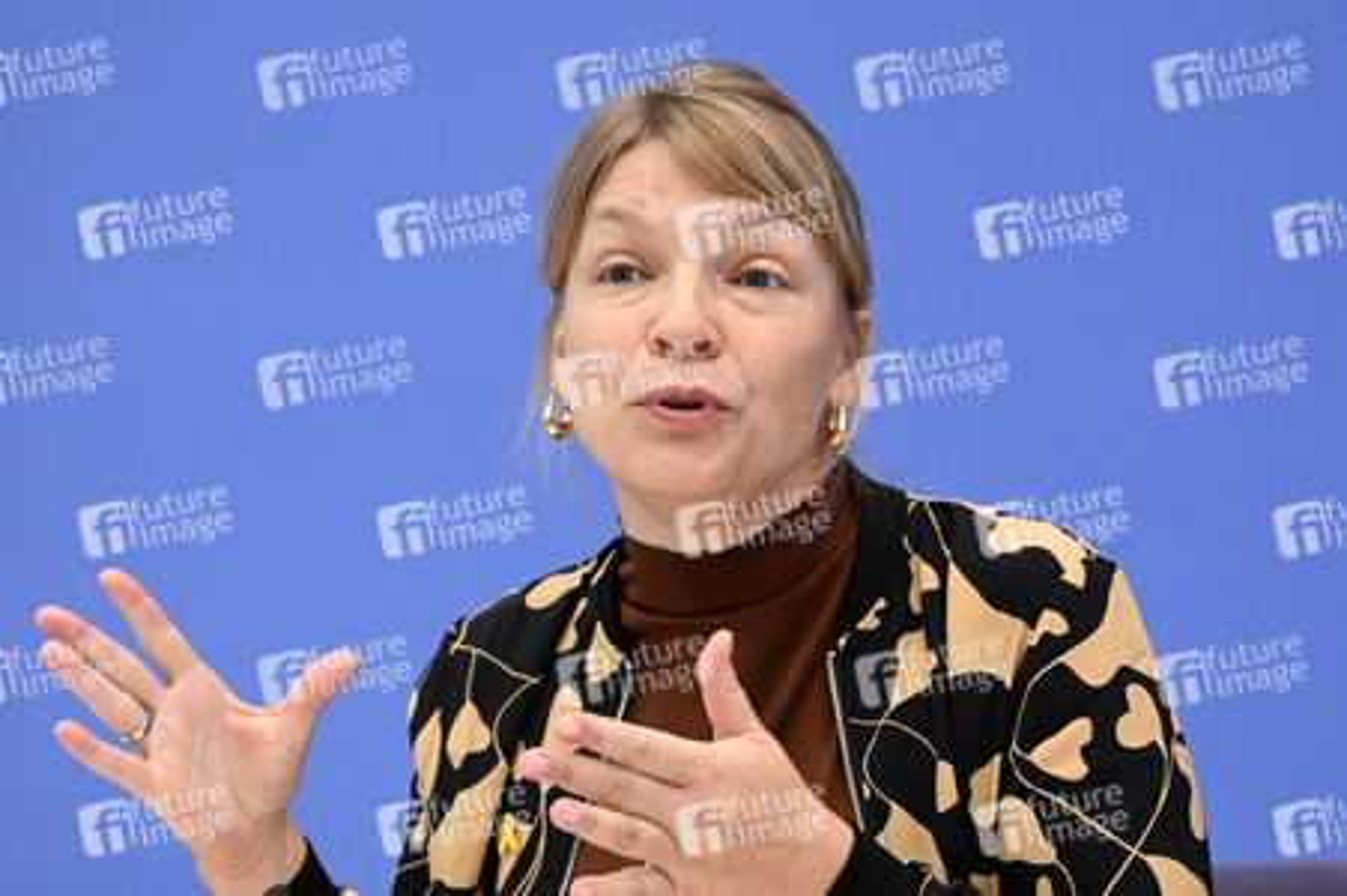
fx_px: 3926
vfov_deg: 13.0
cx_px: 674
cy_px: 448
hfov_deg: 19.5
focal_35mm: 105
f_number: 5.6
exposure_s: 1/500
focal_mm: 105
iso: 4000
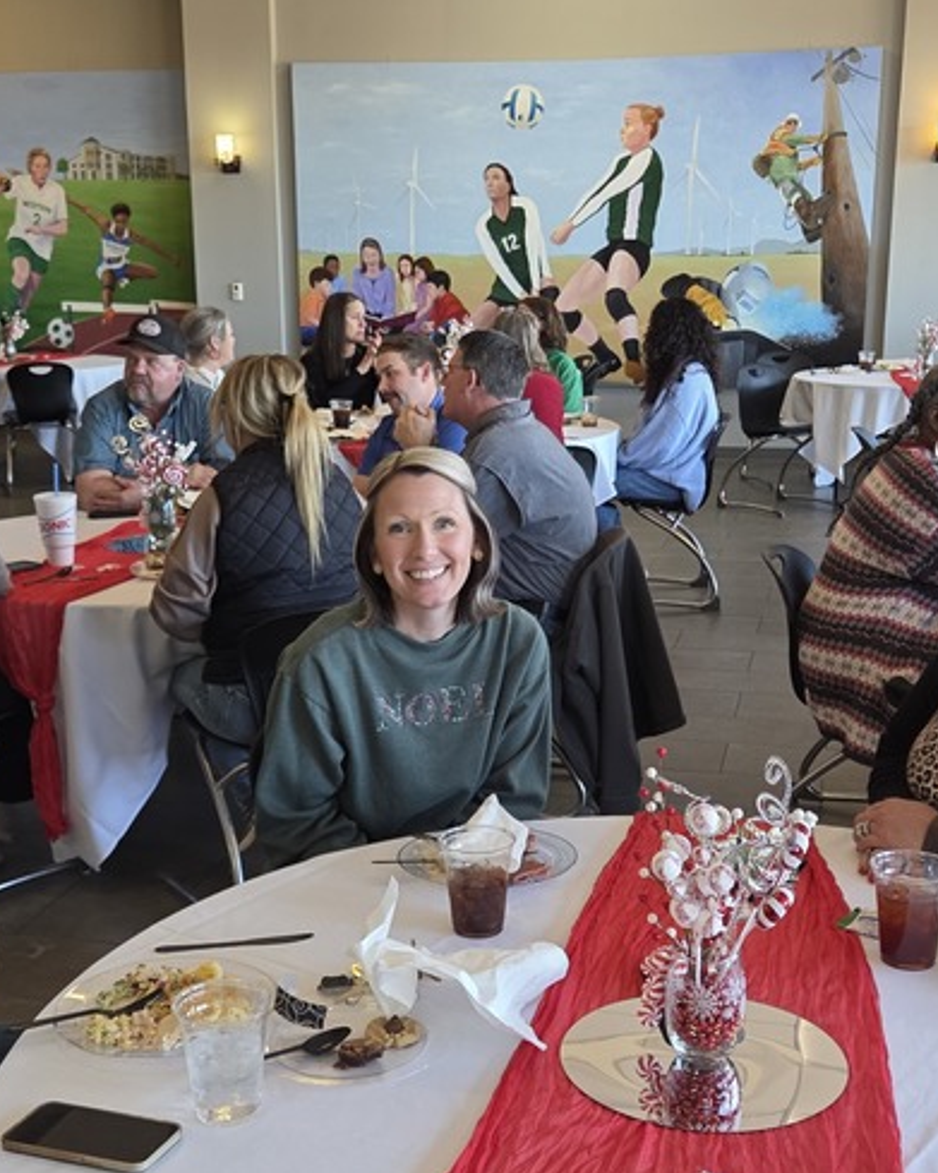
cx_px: 468
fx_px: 1631
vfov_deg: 39.5
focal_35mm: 47
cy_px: 667
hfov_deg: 32.1
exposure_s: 1/120
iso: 160
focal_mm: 5.4
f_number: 1.8
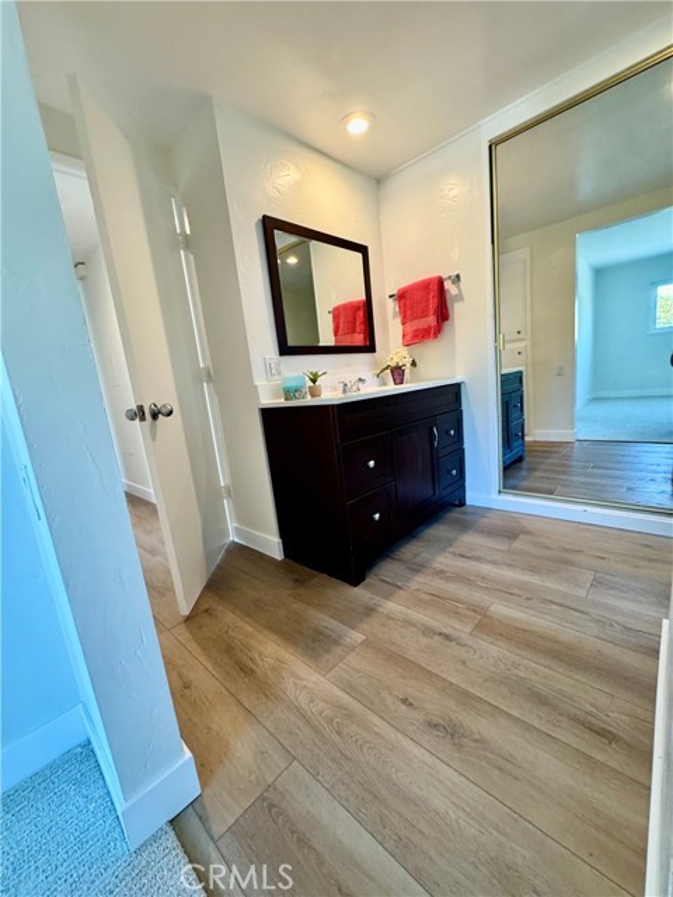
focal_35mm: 14
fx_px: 363
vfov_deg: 102.1
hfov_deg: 85.7
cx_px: 336
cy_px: 448
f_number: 2.2
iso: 250
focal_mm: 2.22
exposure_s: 1/60
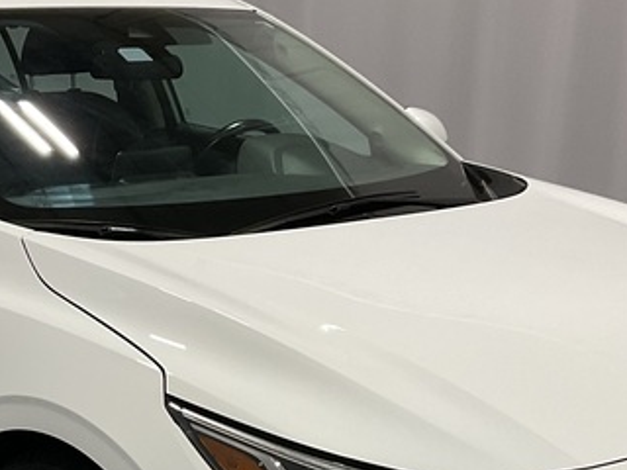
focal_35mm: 87
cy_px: 464
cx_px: 137
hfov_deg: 22.2
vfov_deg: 16.6
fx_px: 1576
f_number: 1.8
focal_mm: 3
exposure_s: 1/120
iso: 64
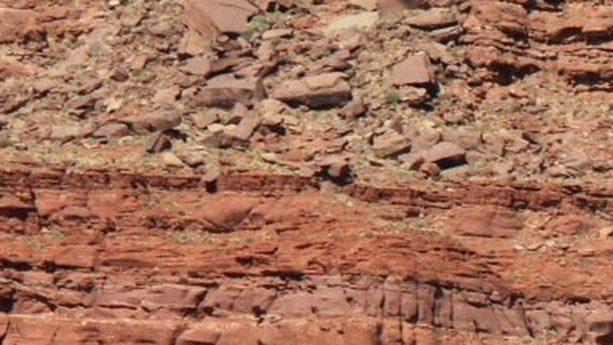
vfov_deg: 1.6
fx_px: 12288
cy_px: 708
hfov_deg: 2.9
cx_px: 928
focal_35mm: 756
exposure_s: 1/250
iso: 64
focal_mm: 50.8
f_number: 7.1
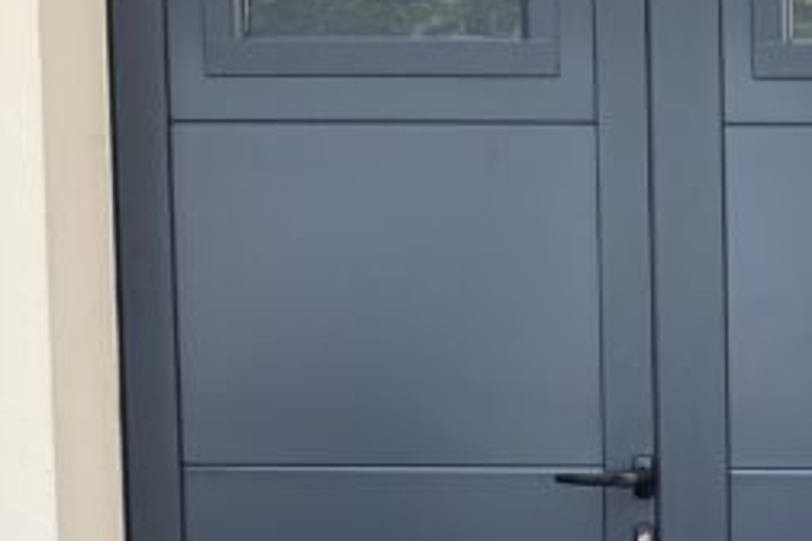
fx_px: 2481
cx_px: 973
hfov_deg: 17.7
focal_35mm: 110
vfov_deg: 12.3
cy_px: 573
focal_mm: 4.25
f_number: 1.8
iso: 25
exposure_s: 1/518
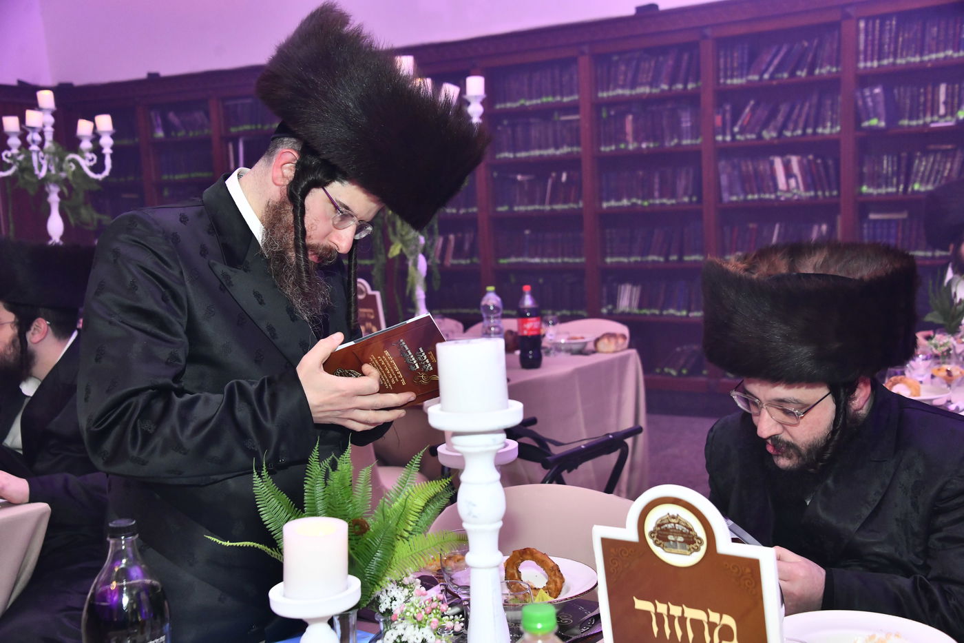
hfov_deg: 41.1
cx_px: 482
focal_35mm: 48
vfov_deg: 28.1
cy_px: 322
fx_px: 1285
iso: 1600
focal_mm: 48
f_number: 5.6
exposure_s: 1/125
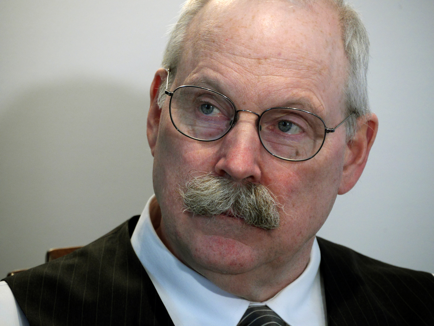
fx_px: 3511
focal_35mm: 280
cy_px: 163
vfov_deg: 5.3
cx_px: 217
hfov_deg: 7.1
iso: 1600
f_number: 5.6
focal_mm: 140
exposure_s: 1/40
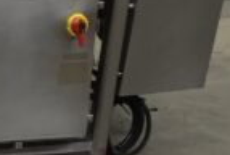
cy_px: -43
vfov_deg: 4.9
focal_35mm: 283
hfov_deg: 7.2
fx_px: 1812
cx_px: -45
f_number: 5
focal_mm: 12.28
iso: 500
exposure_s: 1/80
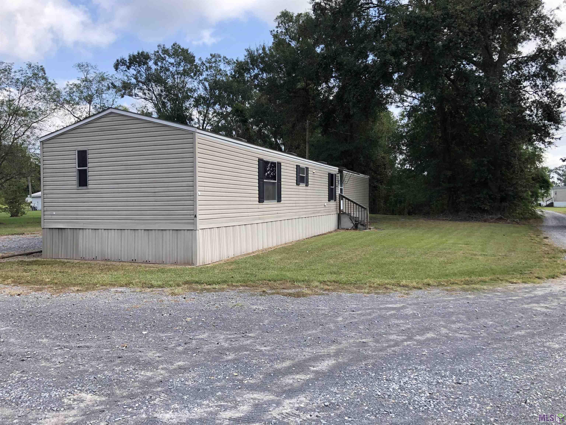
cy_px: 212
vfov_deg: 49.7
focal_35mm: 28
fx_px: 458
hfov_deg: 63.4
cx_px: 283
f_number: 1.8
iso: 20
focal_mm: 3.99
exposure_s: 1/552
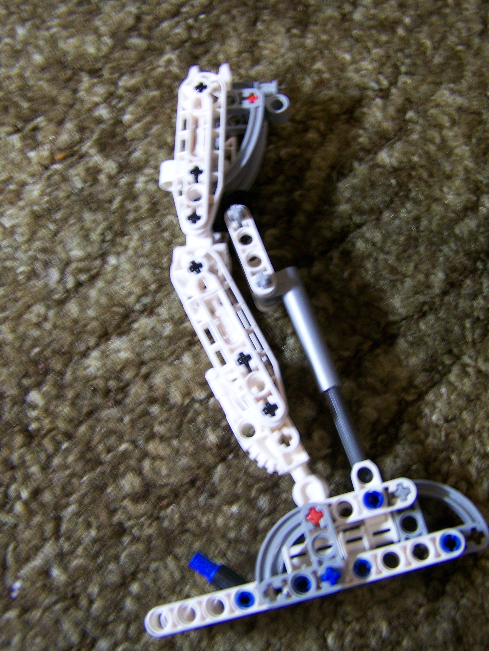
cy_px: 326
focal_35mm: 38
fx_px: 715
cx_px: 244
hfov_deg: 37.8
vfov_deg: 48.9
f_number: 2.8
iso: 160
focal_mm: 6.3
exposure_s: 1/8
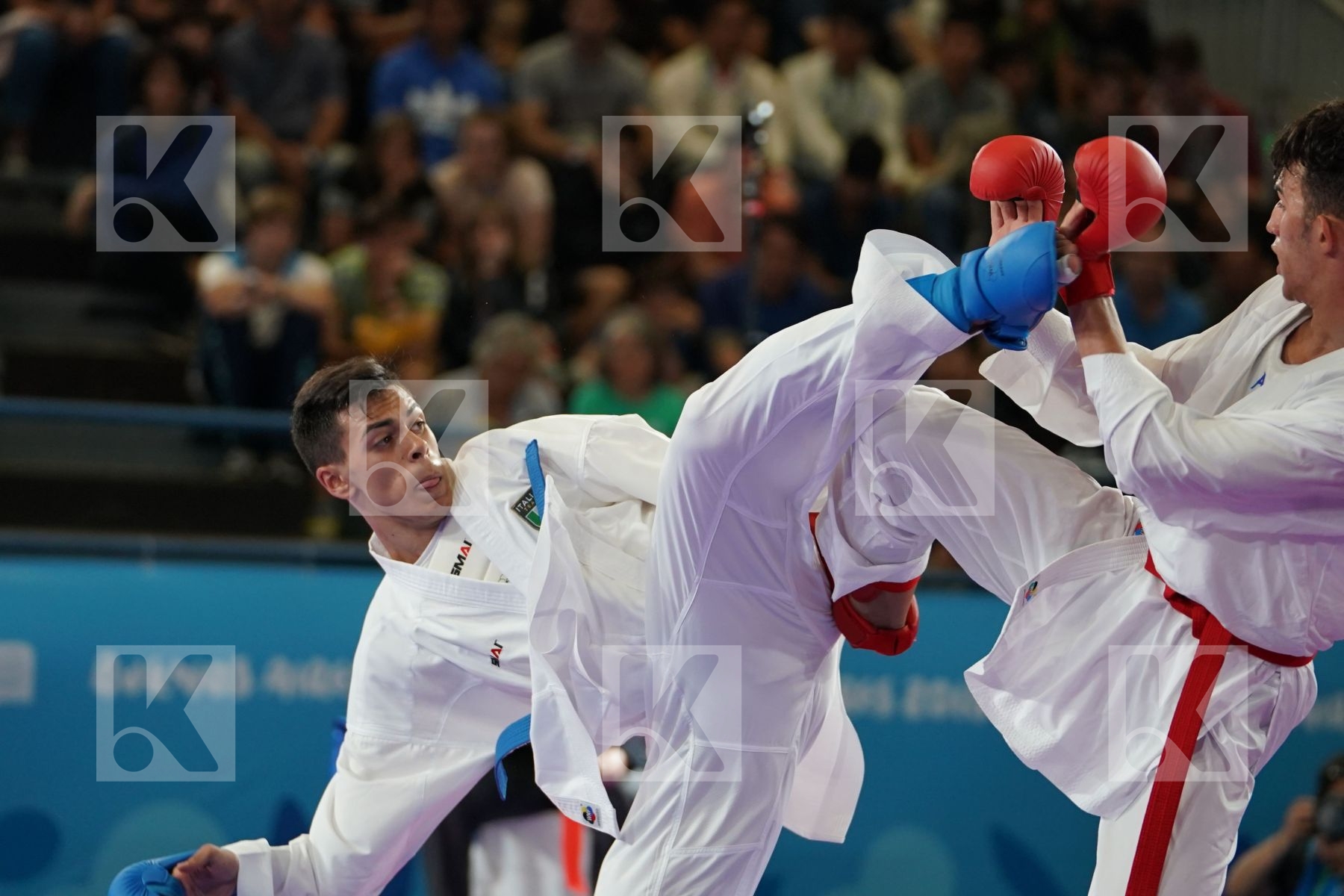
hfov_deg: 9.9
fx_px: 7727
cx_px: 672
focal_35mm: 207
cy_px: 448
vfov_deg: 6.6
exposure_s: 1/1000
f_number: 2.8
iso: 1600
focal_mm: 138
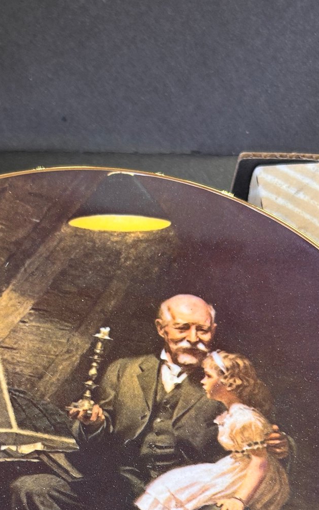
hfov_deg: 23.4
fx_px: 765
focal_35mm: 55
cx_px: 88
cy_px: 443
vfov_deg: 35.1
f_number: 1.5
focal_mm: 5.7
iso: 64
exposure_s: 1/60
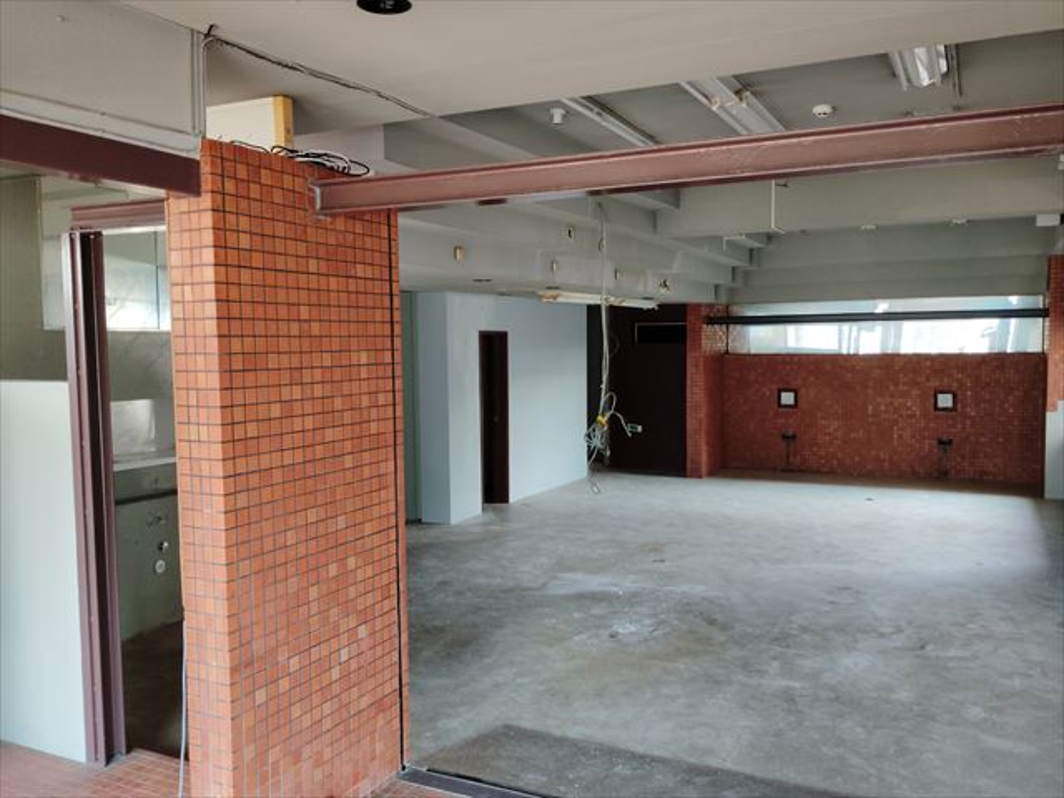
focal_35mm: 29
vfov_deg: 48.2
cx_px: 532
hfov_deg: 61.7
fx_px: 891
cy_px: 399
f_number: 1.8
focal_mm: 4.25
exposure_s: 1/50
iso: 150
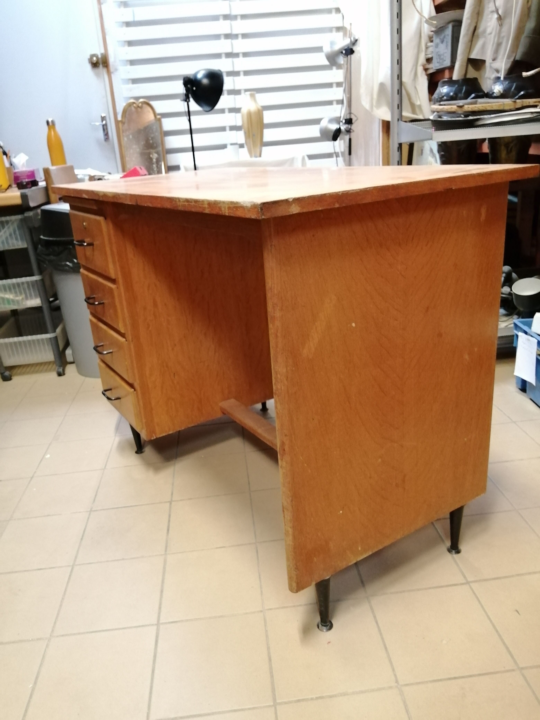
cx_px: 270
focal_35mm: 26
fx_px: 541
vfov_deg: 67.3
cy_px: 360
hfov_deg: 53.1
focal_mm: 3.46
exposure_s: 1/20
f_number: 1.8
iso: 500
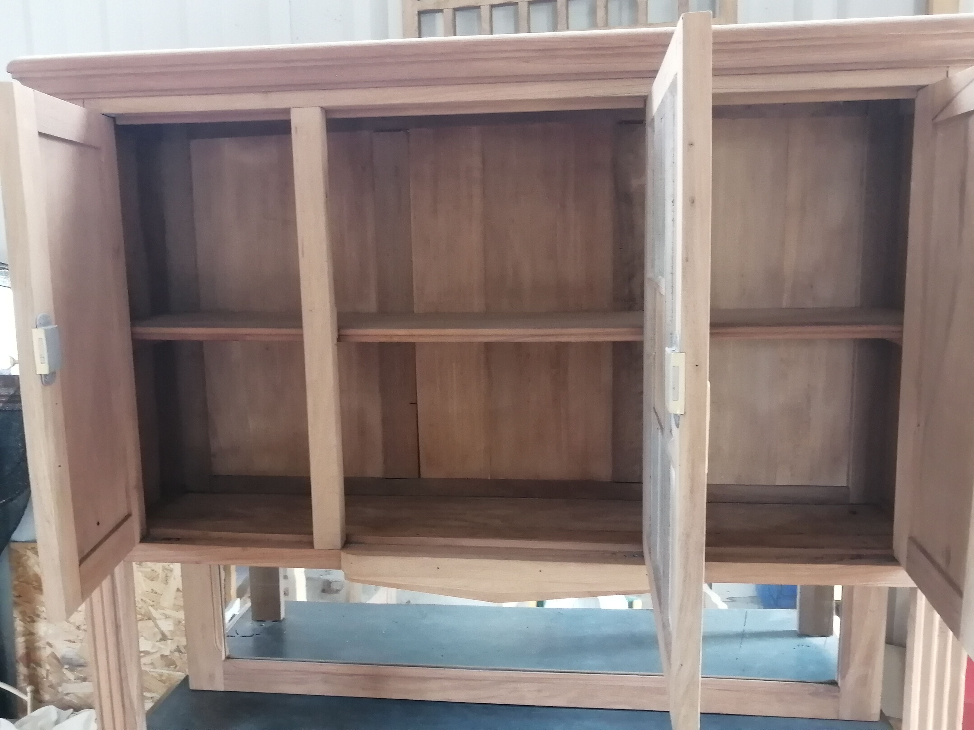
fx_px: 816
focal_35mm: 29
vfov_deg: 48.2
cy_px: 365
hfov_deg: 61.7
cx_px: 487
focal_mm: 3.62
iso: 200
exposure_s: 1/33.3
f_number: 1.8
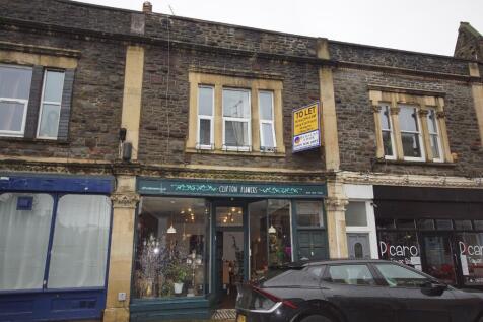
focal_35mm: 26
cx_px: 242
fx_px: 342
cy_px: 161
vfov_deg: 50.4
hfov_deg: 70.5
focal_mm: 17
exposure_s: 1/60
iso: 200
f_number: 5.6
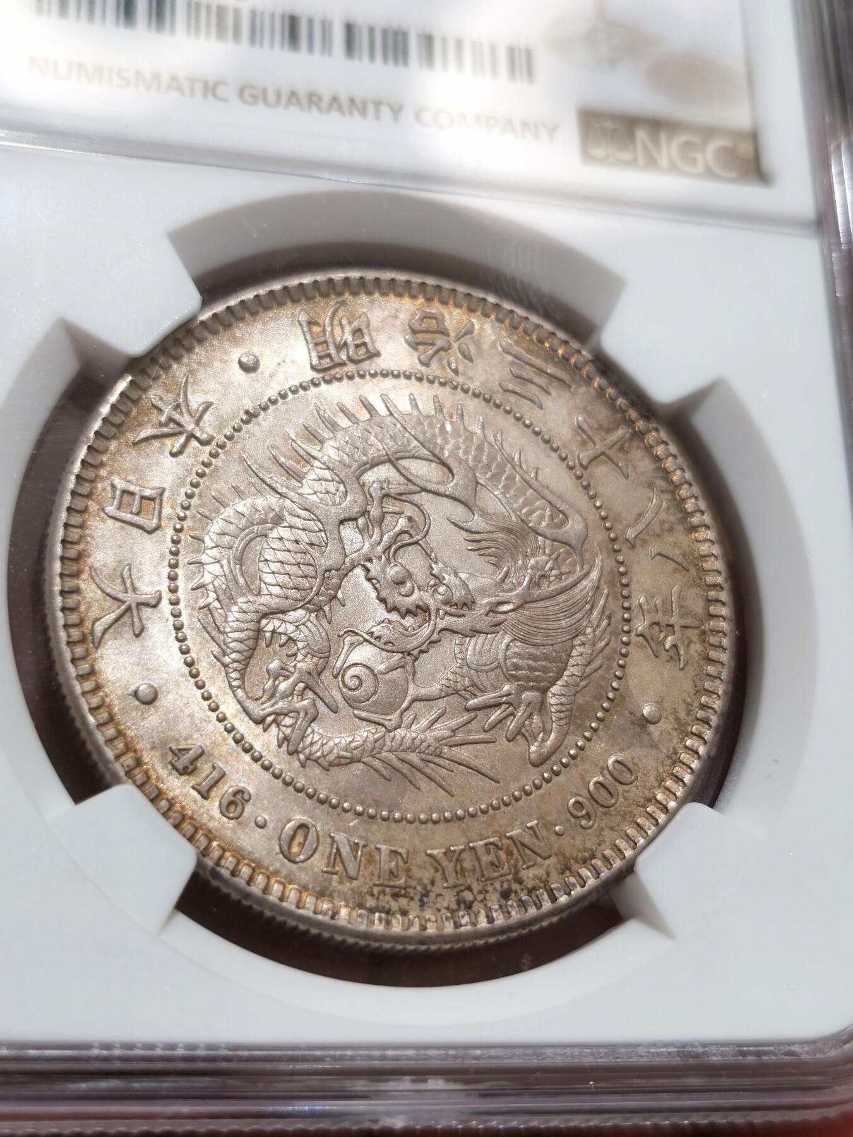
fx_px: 1773
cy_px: 568
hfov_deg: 27.0
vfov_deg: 35.5
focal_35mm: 54
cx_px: 426
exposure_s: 1/100
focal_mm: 5.56
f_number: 16
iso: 80
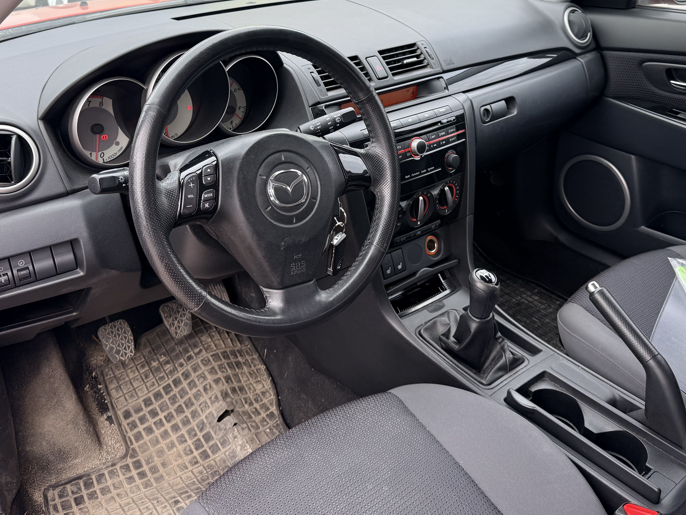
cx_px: 316
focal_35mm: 35
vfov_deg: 39.8
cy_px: 144
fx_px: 694
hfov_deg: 52.6
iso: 50
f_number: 1.78
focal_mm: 6.76
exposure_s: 1/126
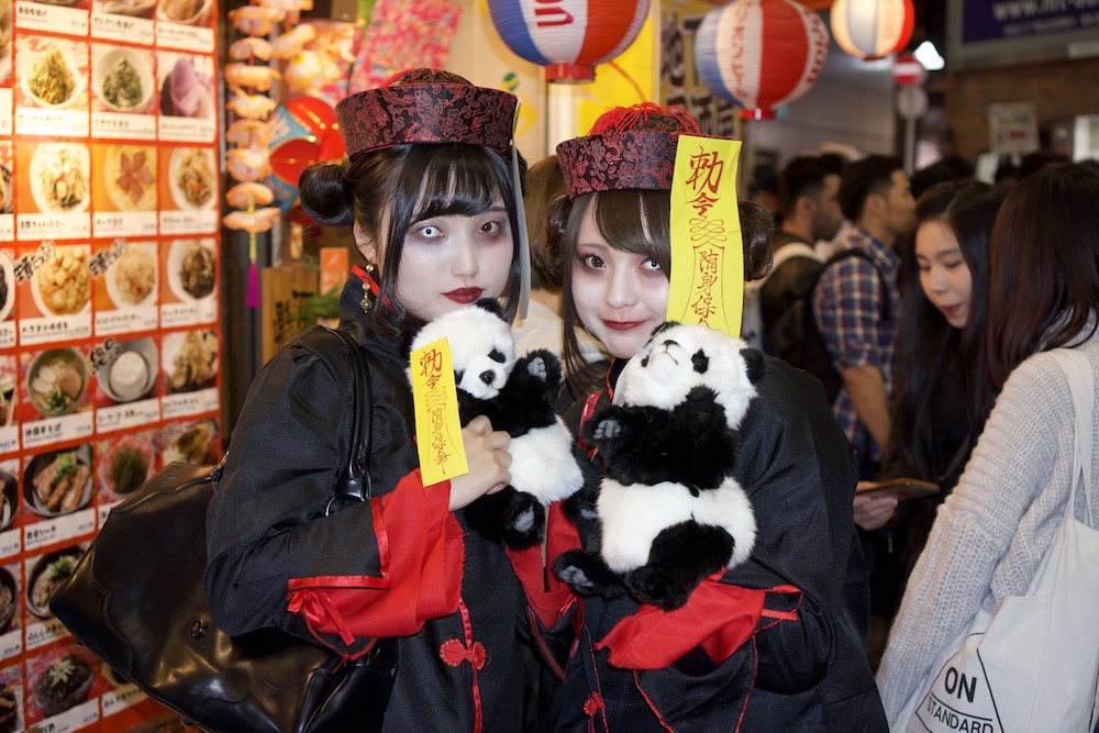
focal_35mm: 52
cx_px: 550
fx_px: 1588
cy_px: 366
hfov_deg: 38.2
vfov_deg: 26.0
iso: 200
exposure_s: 1/60
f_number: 2.8
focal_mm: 35
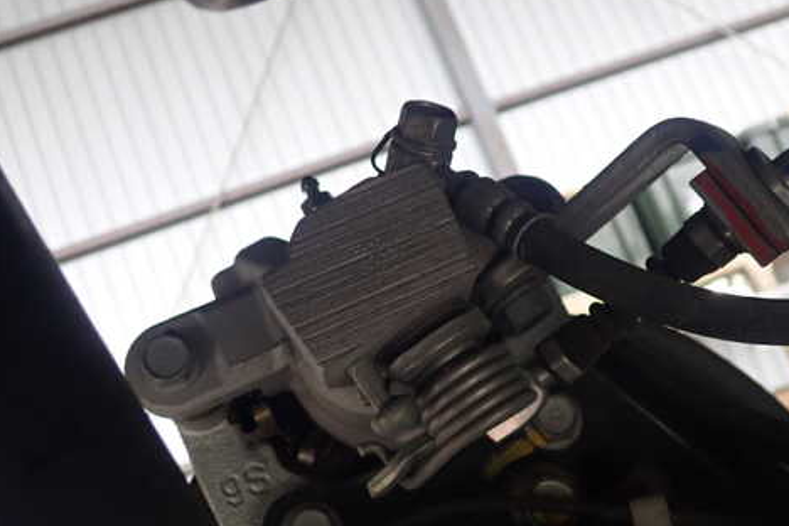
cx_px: 418
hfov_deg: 48.4
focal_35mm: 40
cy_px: 302
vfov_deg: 33.3
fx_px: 877
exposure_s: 1/125
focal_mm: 5.5
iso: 320
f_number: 2.3
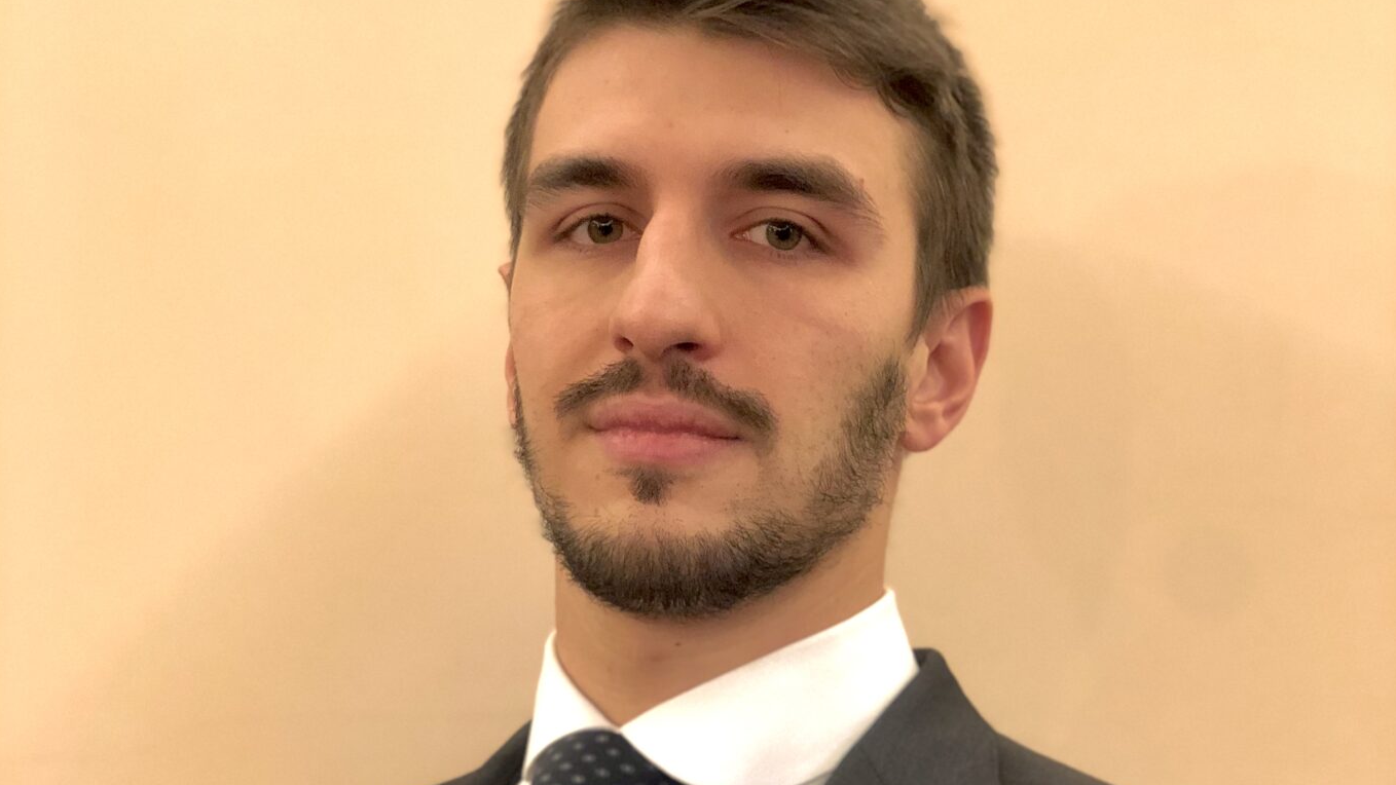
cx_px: 698
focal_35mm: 76
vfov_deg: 15.6
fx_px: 2813
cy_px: 775
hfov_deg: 27.9
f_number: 2.4
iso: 160
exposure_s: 1/25
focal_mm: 6
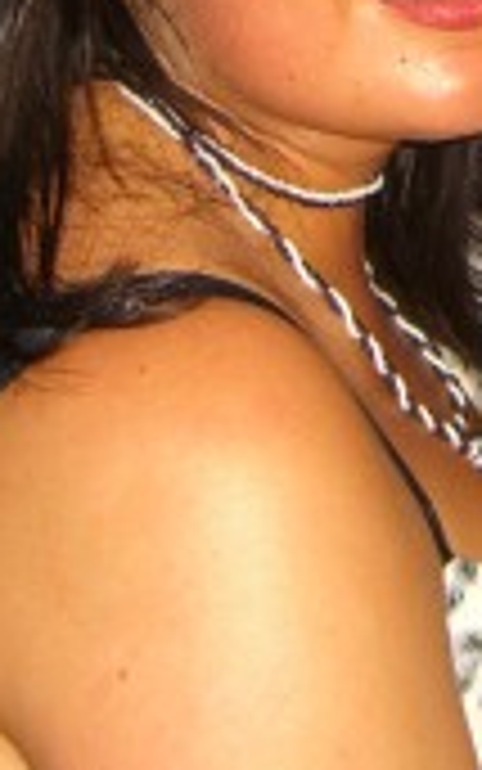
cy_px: -131
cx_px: 734
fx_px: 2961
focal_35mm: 141
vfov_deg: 14.4
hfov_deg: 9.1
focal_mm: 7.9
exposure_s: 1/60
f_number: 2.8
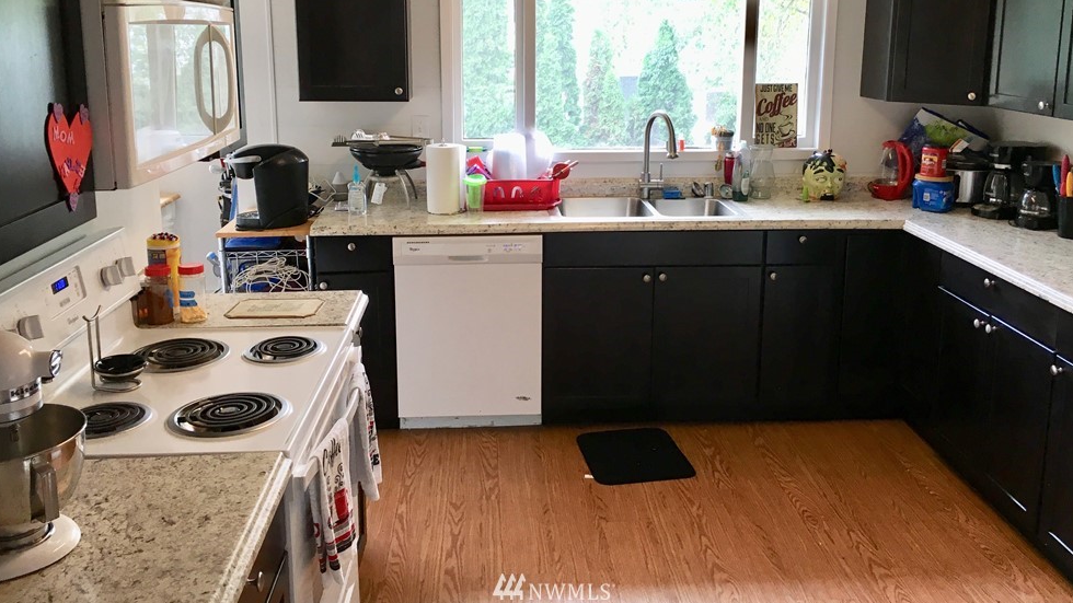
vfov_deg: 35.3
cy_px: 208
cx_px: 554
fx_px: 939
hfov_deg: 59.5
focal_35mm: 33
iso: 25
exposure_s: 1/30
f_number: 2.2
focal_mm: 4.15
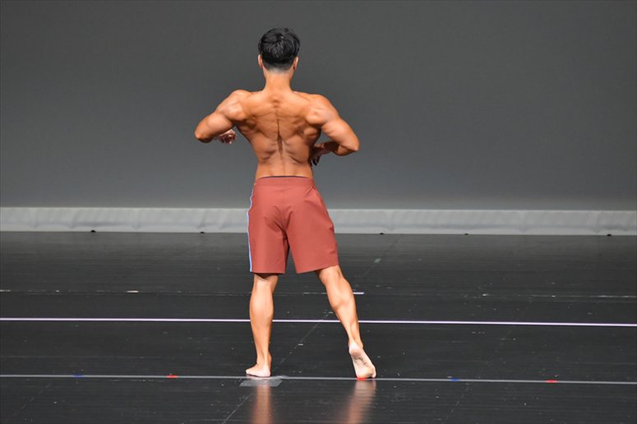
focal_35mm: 375
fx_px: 6632
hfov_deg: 5.5
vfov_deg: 3.7
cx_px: 318
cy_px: 212
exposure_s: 1/400
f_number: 5.6
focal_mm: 250
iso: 5000
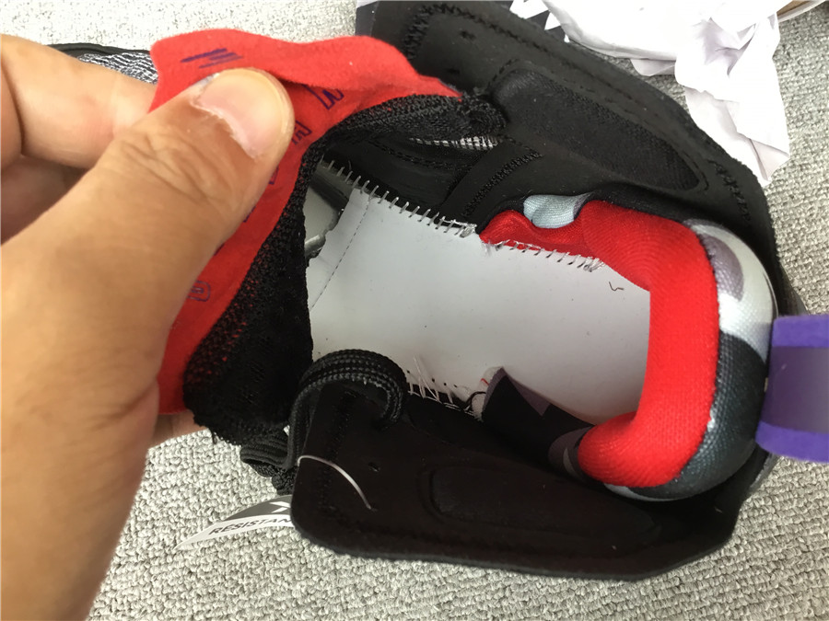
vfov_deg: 45.4
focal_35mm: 31
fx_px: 742
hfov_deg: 58.4
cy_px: 310
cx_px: 414
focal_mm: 3.3
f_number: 2.4
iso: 32
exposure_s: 1/33
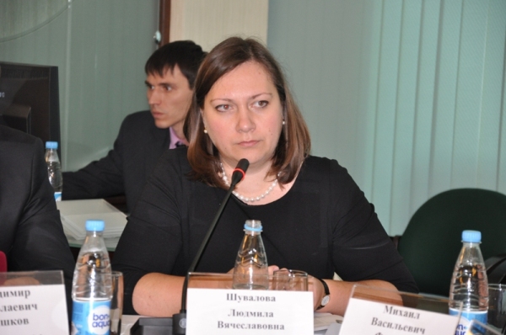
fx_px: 2063
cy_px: 168
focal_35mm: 147
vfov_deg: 9.3
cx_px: 253
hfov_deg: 14.0
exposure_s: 1/60
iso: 800
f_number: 5.6
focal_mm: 98
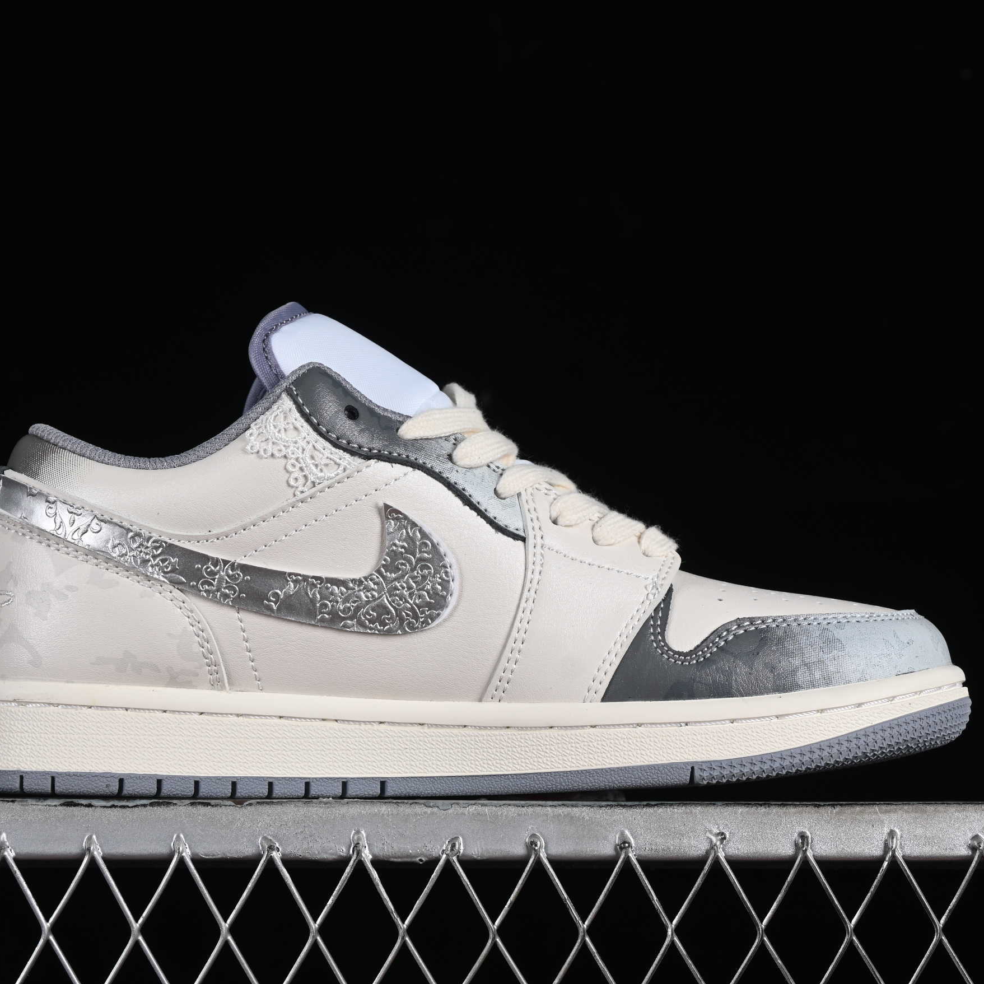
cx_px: 462
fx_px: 3248
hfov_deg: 17.2
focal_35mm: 101
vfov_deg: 17.2
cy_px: 484
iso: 160
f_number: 8
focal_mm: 50
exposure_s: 1/80
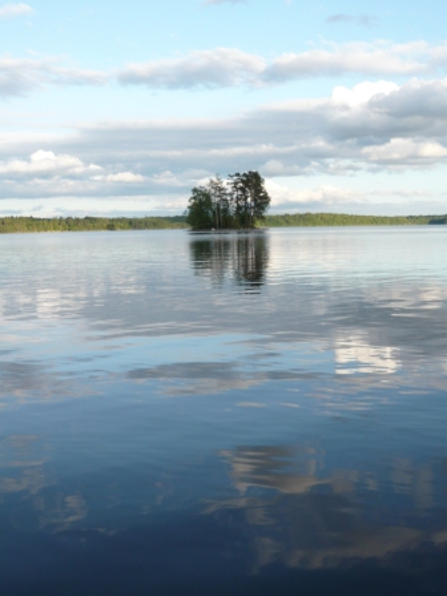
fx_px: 740
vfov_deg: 43.9
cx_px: 224
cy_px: 298
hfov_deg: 33.6
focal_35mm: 43
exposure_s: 1/400
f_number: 3.4
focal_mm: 7
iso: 100
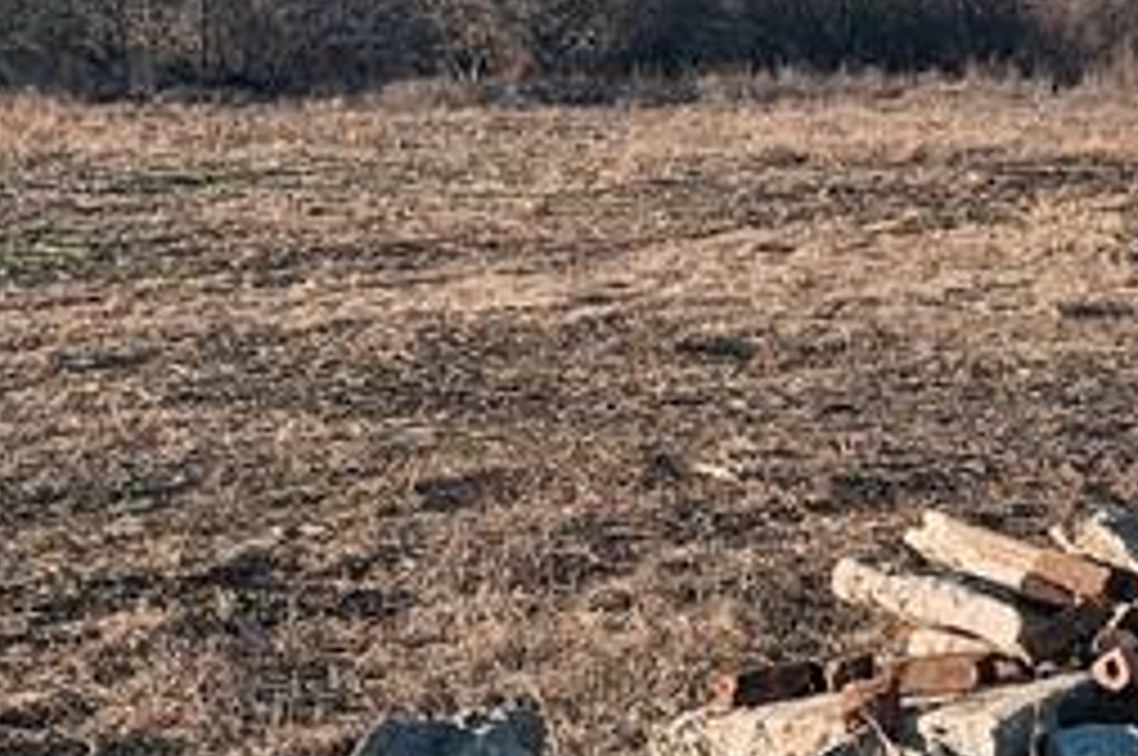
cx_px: 918
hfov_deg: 20.8
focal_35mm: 97
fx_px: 3062
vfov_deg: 13.9
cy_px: 50
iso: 25
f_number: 1.8
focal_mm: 5.4
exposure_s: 1/1667
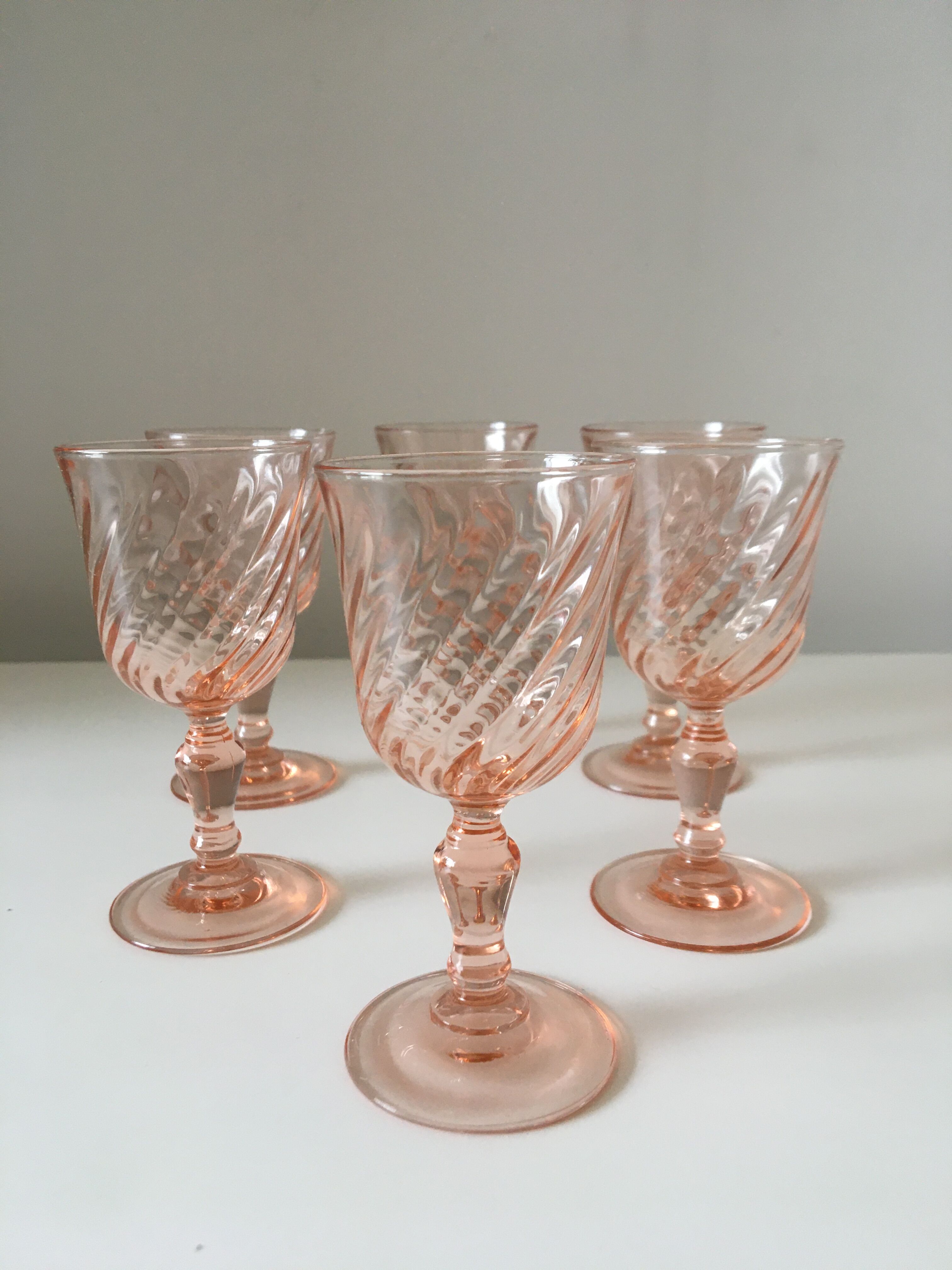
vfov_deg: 61.7
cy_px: 635
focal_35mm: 29
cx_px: 476
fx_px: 1063
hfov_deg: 48.2
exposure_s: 1/33
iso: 50
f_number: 2.2
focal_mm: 4.15
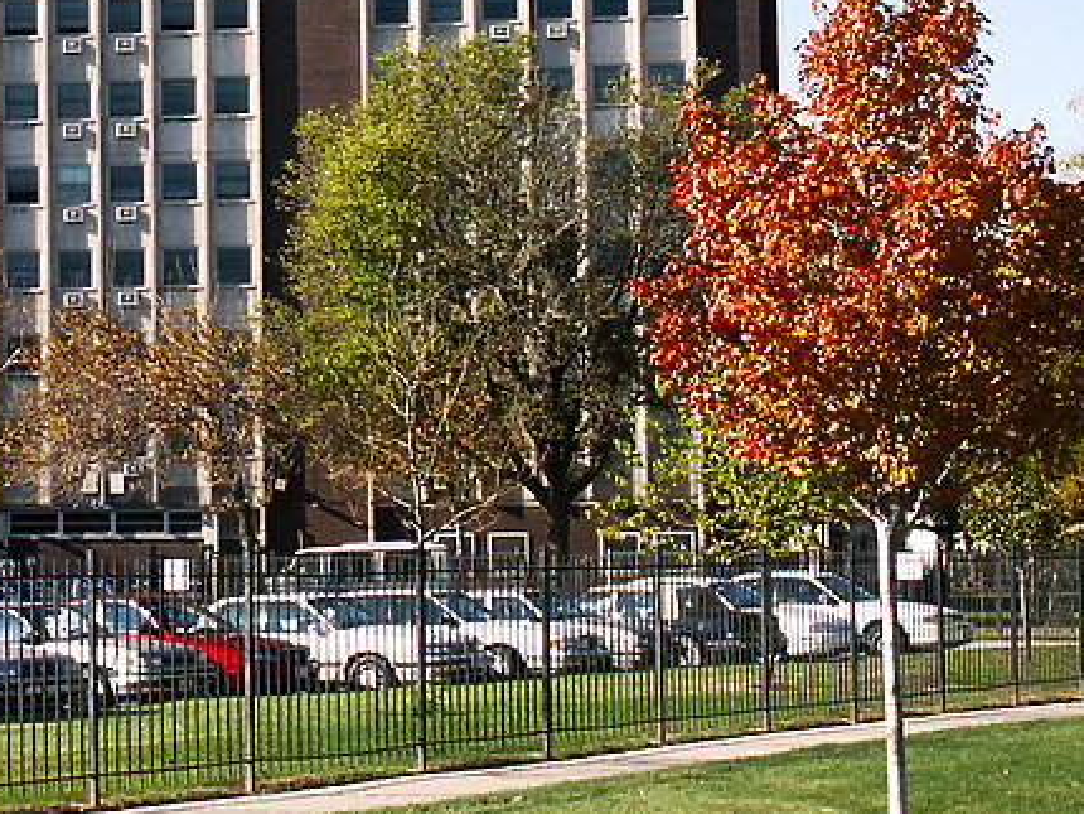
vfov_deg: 16.1
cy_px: -32
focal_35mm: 90
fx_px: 2820
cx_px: -33
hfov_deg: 20.9
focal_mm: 9.03
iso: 64
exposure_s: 1/125
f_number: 8
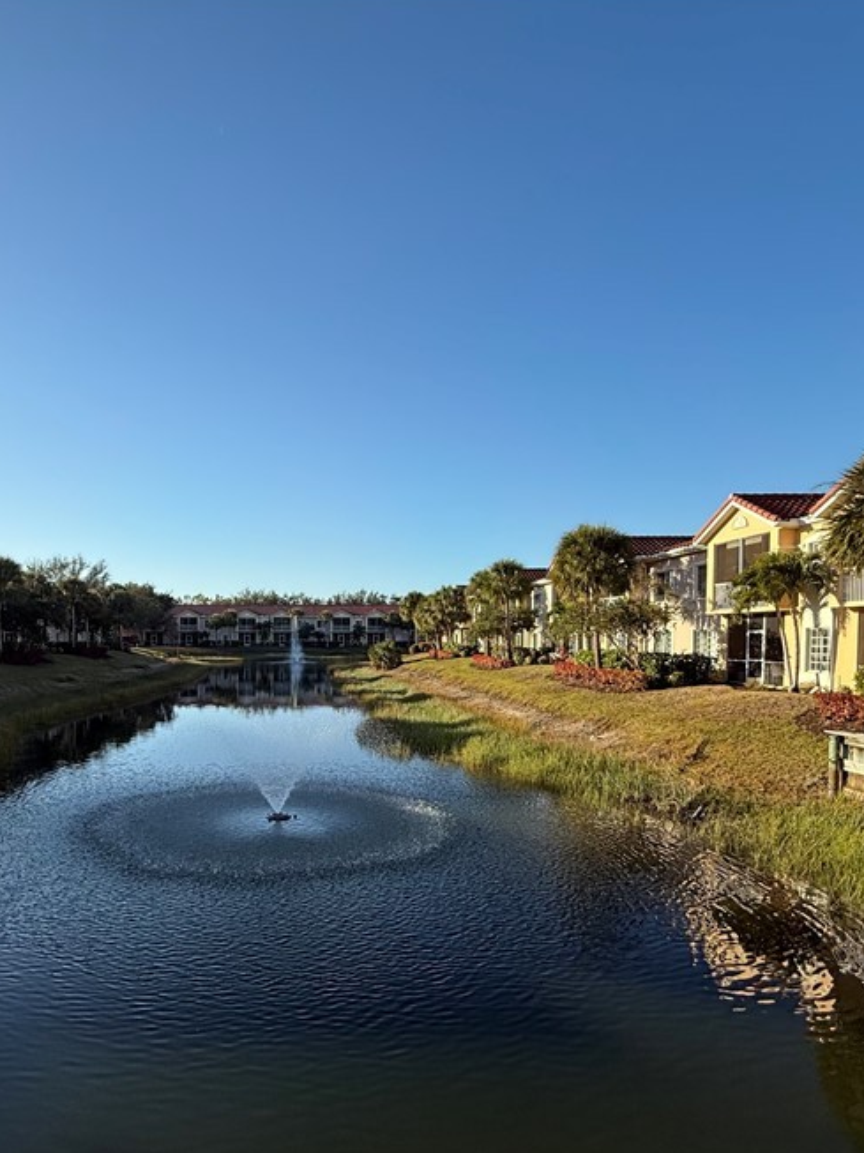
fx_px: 732
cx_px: 306
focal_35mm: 22
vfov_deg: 75.9
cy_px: 665
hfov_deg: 60.0
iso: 50
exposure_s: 1/1497
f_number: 2.2
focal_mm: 2.22
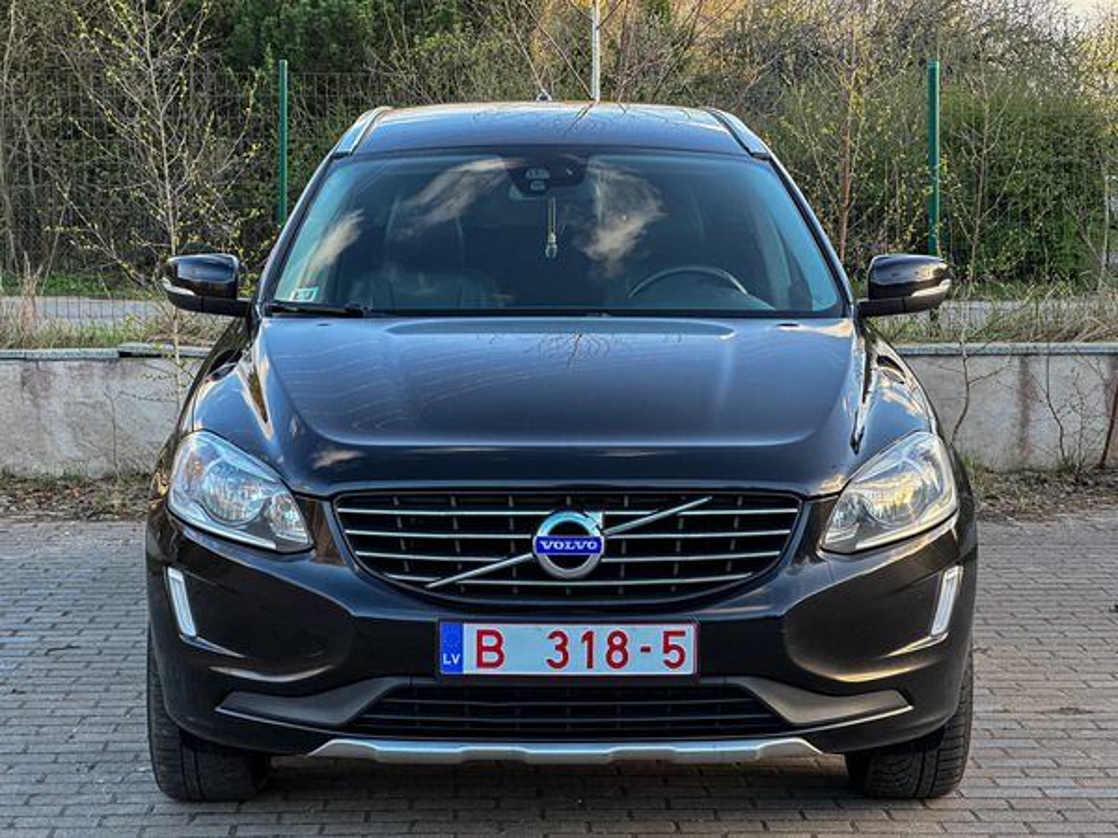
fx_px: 2487
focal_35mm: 77
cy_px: 419
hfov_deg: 25.3
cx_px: 559
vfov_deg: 19.1
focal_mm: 9
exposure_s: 1/99
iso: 100
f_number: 2.8
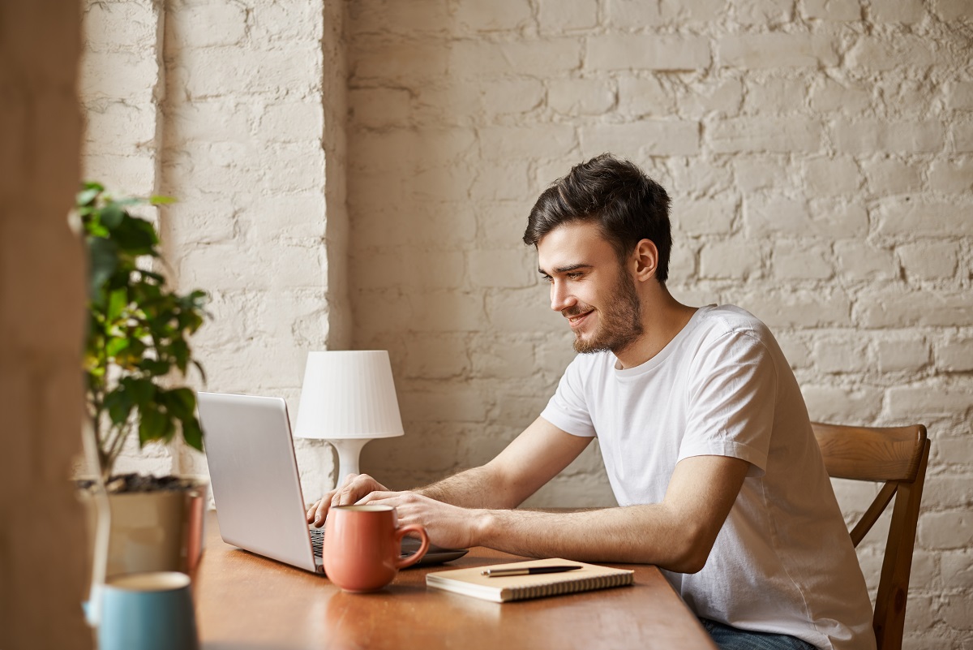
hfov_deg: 39.6
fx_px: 1352
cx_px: 486
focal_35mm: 50
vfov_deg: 27.0
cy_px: 325
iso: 100
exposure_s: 1/160
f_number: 2.8
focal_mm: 50
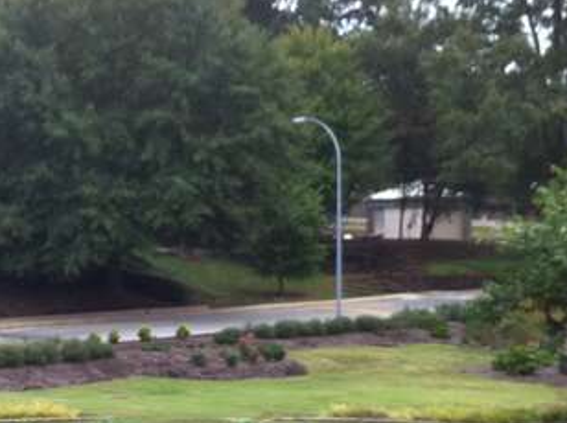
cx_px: 112
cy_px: 364
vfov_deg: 16.0
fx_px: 1488
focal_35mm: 91
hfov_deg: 21.3
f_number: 2.8
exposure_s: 1/15
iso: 160
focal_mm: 3.85
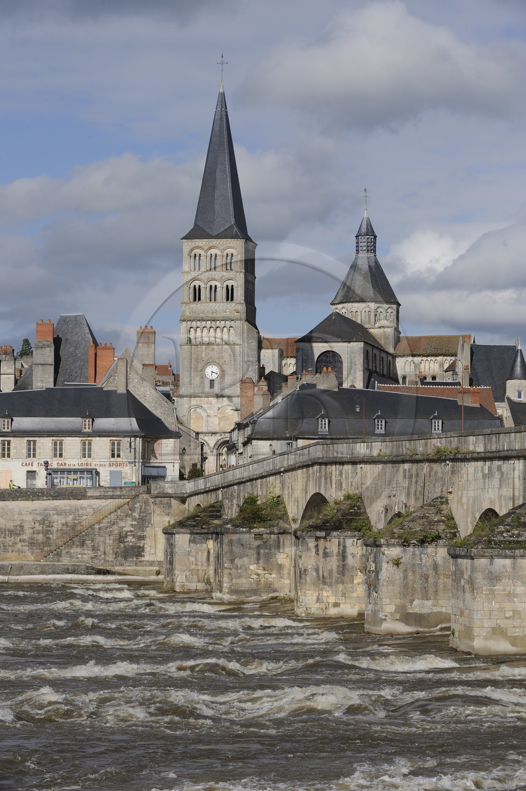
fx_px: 2239
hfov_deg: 13.4
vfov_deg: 20.0
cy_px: 396
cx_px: 263
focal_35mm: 102
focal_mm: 102
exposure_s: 1/400
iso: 200
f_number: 13
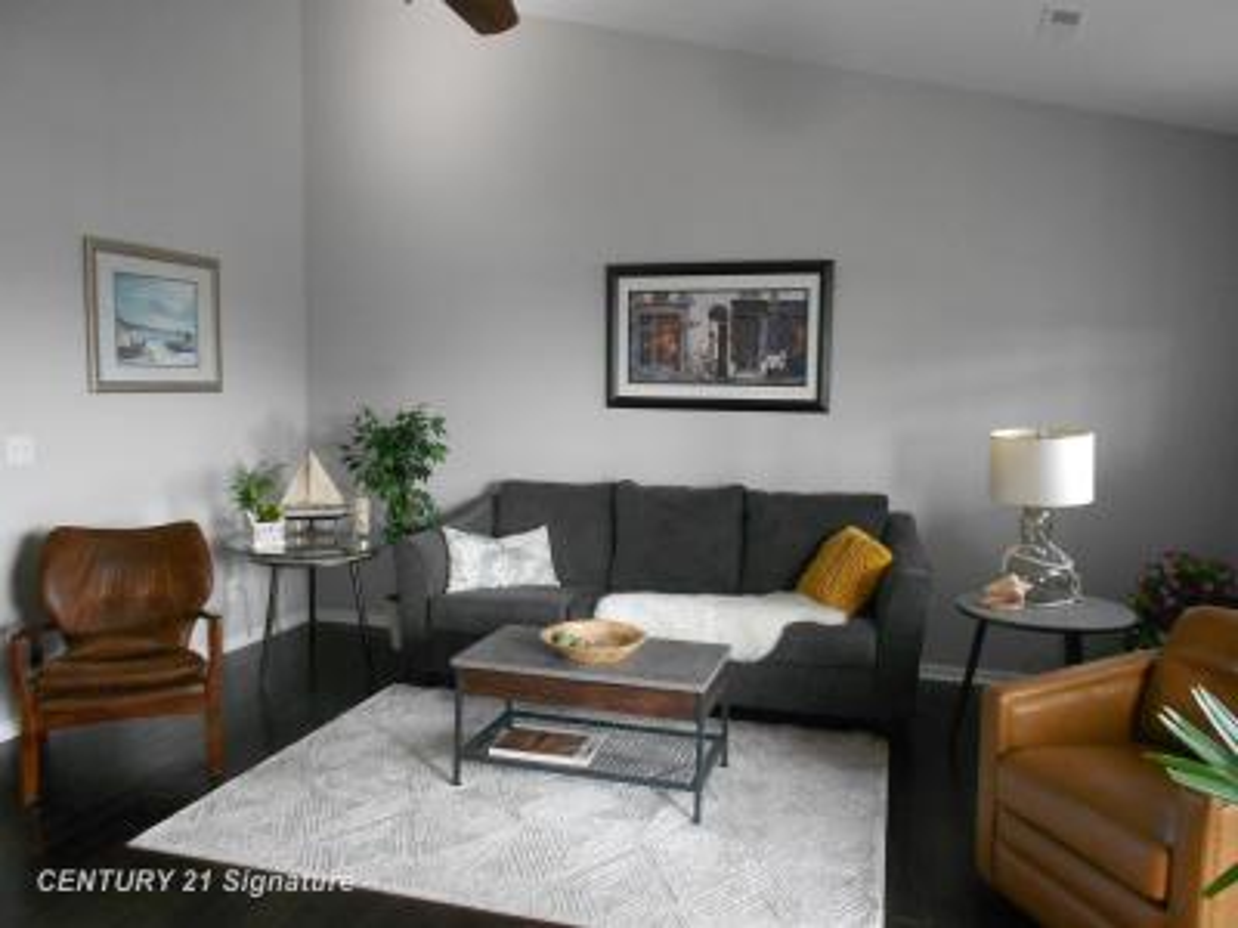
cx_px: 619
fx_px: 930
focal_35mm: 26
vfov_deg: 53.1
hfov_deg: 67.3
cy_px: 464
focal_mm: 4.6
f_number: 3.2
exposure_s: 1/30
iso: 320
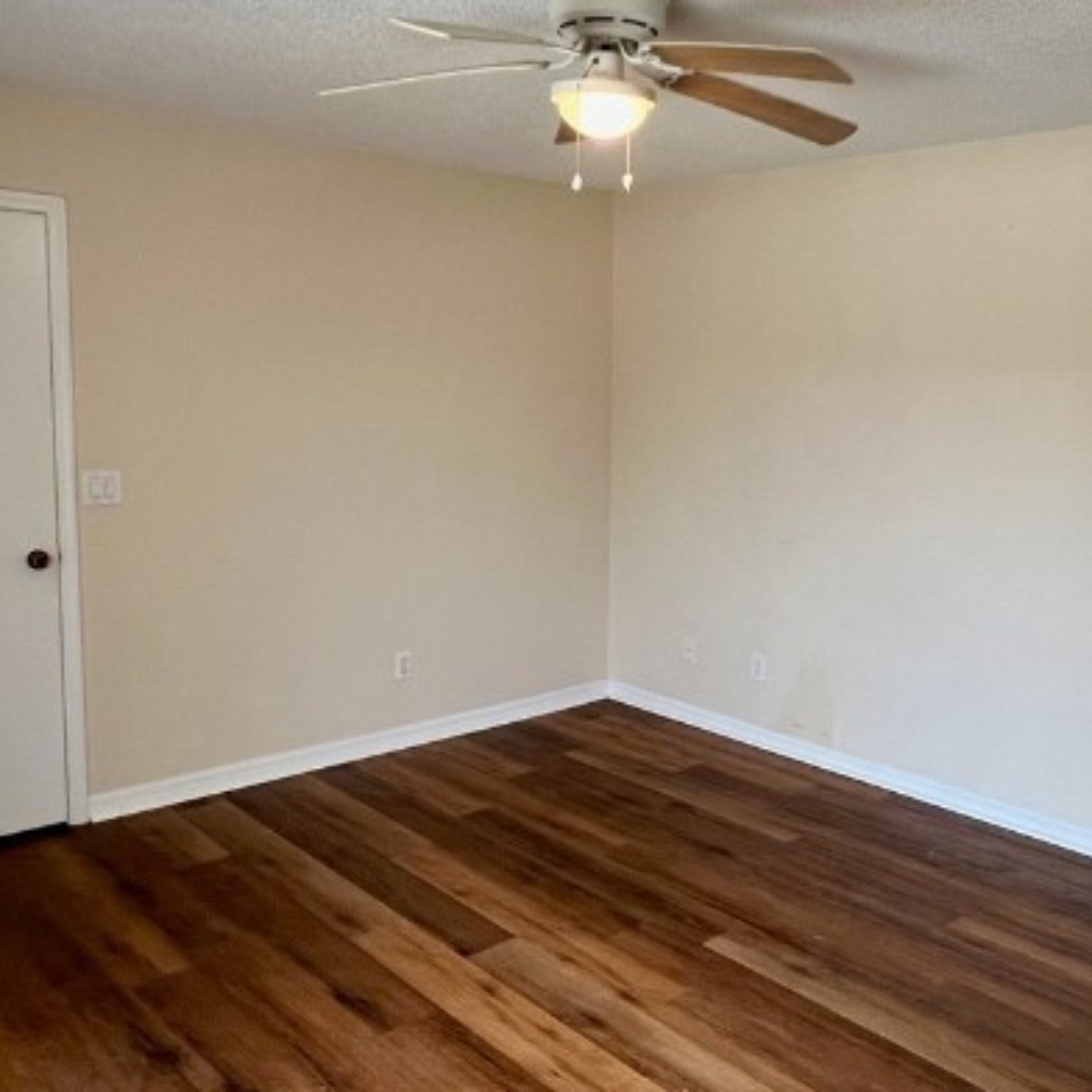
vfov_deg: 53.9
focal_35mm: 30
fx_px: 1071
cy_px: 490
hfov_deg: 53.6
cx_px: 666
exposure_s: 1/120
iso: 250
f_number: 1.8
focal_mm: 1.57
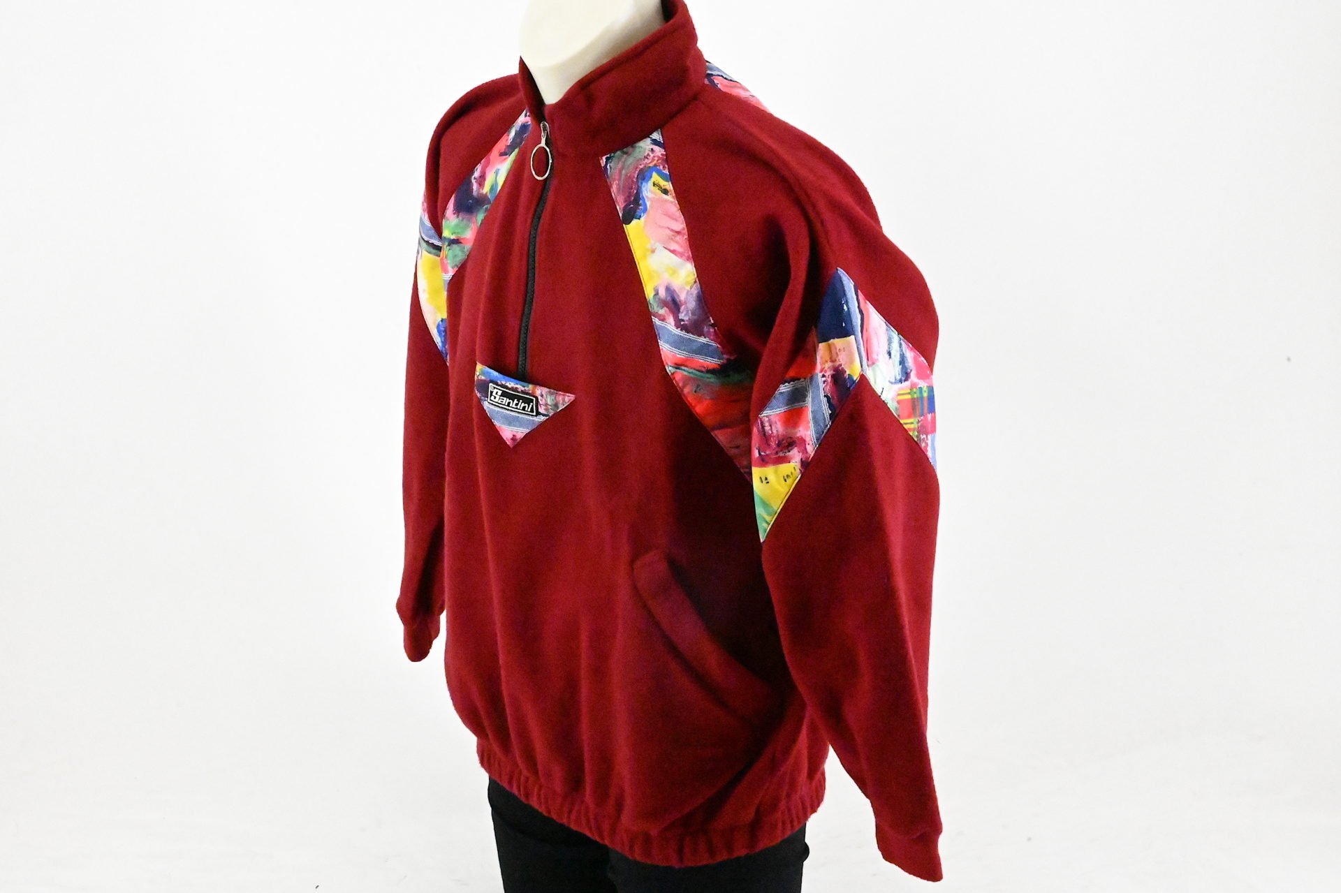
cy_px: 446
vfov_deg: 19.4
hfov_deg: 28.9
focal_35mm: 70
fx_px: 2607
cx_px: 670
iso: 51200
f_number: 20
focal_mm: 70
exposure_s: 1/640
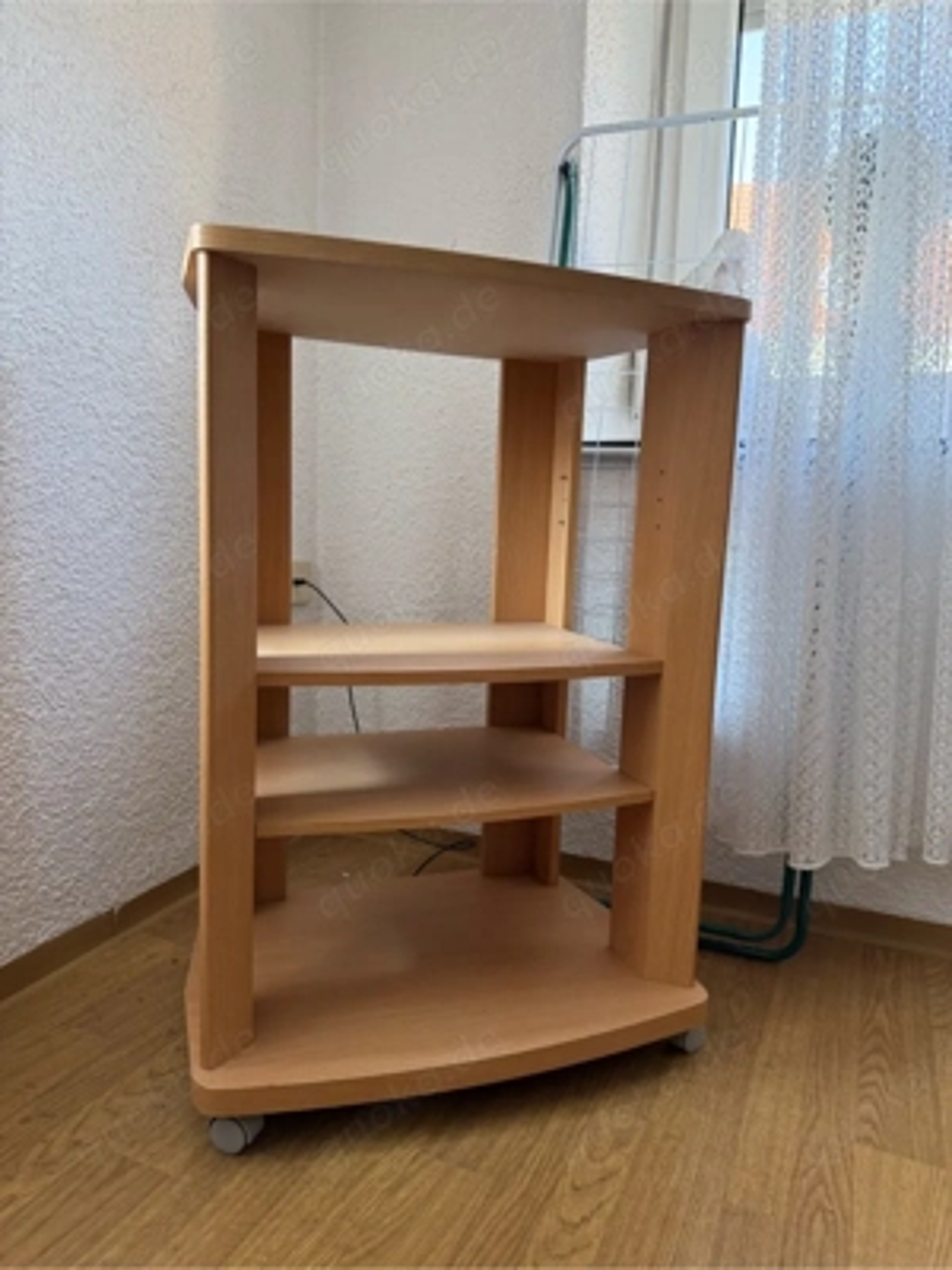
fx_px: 880
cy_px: 635
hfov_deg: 56.8
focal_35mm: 24
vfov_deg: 71.6
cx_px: 476
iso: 200
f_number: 1.78
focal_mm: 6.76
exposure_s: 1/102
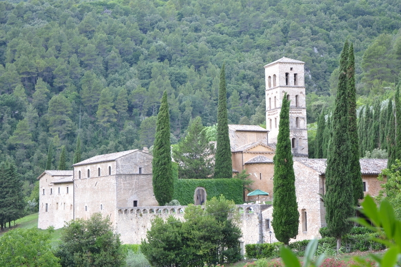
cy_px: 134
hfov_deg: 28.1
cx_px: 200
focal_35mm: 72
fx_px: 802
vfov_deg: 18.9
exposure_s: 1/125
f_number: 5.6
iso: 220
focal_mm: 48
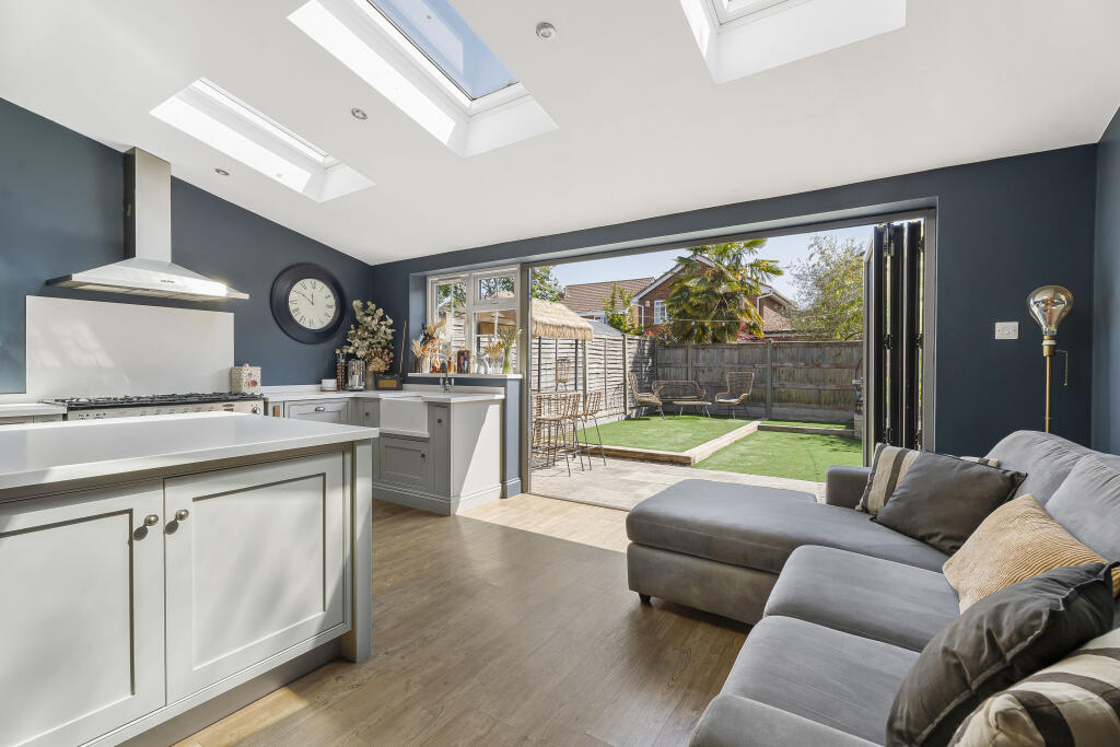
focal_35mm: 16
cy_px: 374
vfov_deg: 73.8
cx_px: 560
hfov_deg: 96.7
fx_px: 498
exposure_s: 1/30
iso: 200
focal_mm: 16
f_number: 9
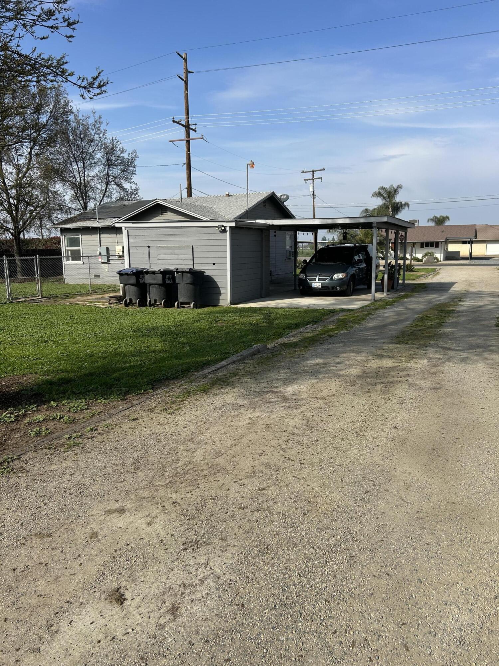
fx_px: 500
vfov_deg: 67.3
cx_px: 250
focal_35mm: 26
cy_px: 333
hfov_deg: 53.1
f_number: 1.5
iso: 50
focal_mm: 5.7
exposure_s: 1/4274
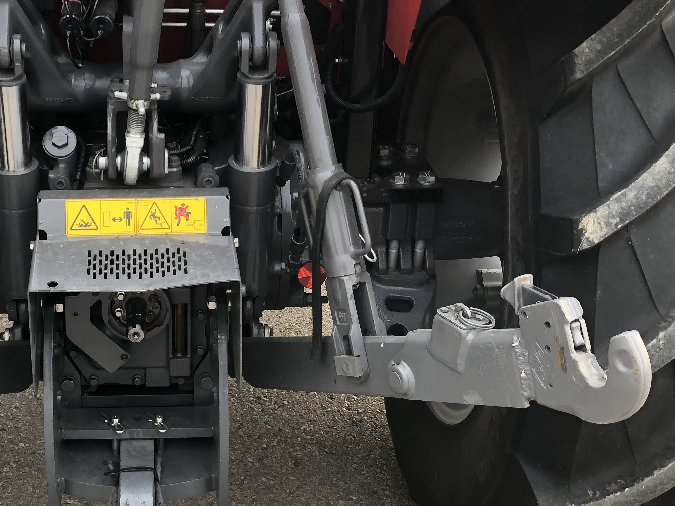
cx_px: 171
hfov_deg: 33.7
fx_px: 1092
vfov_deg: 26.1
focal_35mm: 56
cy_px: 237
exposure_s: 1/120
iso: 50
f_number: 1.8
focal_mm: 3.99
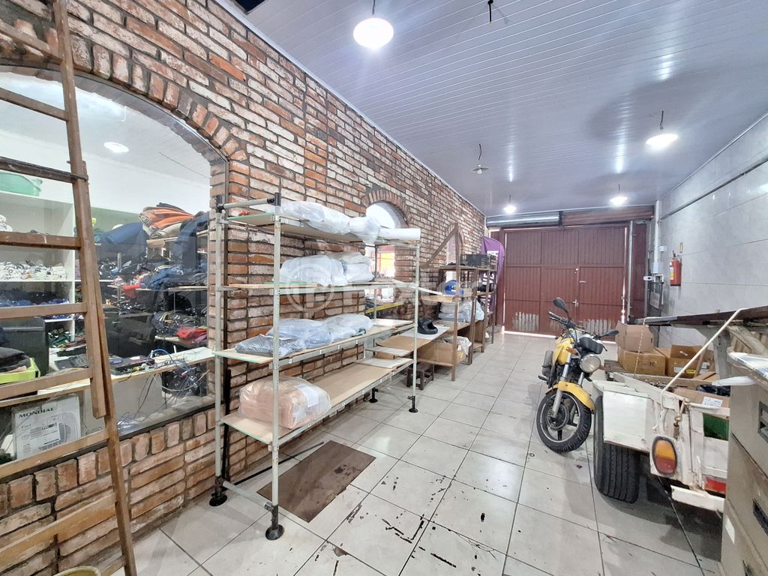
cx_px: 384
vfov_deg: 89.9
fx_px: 288
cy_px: 288
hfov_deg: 106.2
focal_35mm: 13
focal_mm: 1.74
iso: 800
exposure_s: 1/20
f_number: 2.2
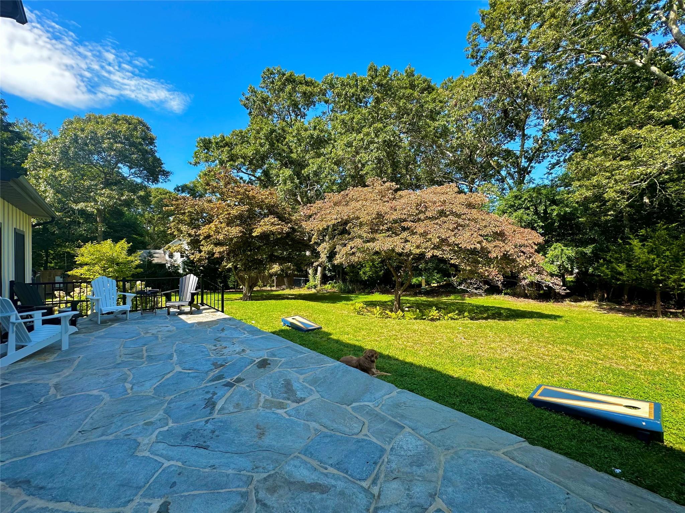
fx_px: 277
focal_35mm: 14
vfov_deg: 85.7
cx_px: 342
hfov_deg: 102.1
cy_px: 256
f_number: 2.2
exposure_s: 1/602
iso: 40
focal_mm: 2.22
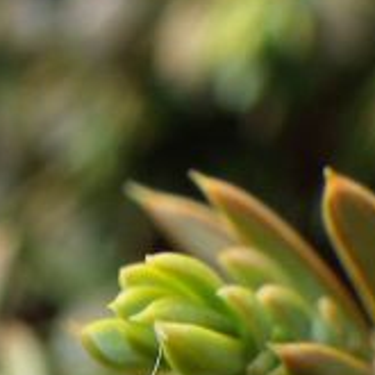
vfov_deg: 11.2
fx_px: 1789
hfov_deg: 11.9
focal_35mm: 146
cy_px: 650
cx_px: 82
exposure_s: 1/125
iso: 125
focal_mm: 6.1
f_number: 3.8
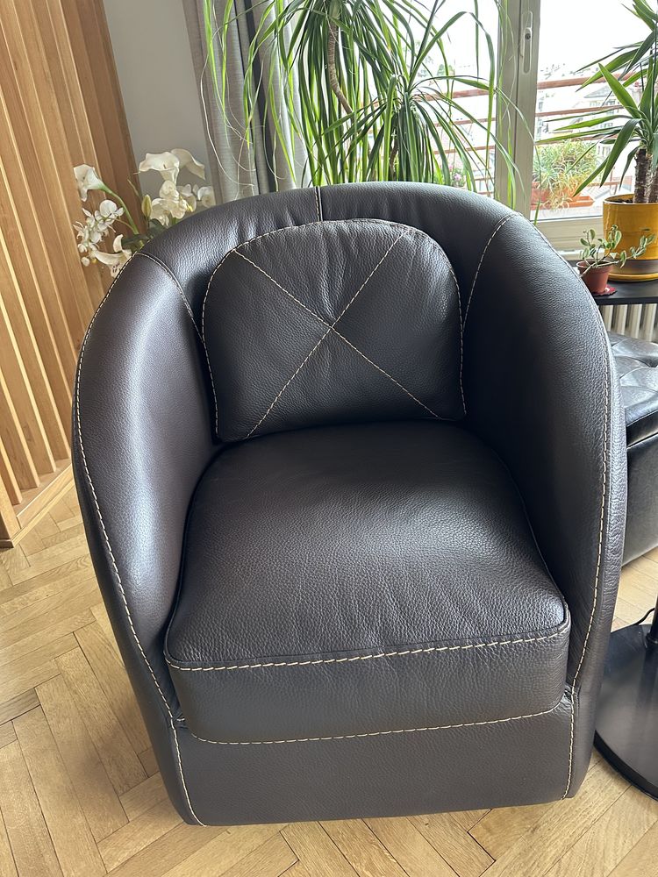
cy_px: 438
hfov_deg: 56.8
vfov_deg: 71.6
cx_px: 329
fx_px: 608
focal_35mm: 24
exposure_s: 1/60
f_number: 1.78
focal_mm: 6.86
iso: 400
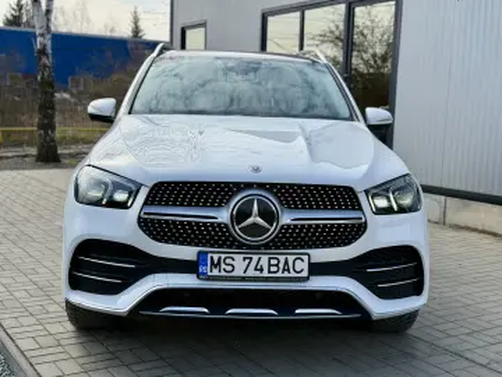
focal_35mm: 48
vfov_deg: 30.3
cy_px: 188
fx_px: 696
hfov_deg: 39.7
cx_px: 251
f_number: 1.78
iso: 64
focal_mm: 6.76
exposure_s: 1/4587
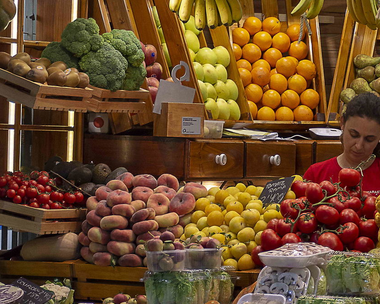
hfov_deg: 9.9
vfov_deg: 8.0
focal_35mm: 194
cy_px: 71
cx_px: 412
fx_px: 2182
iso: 250
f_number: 4.5
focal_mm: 48
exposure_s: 1/60
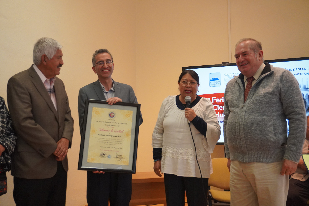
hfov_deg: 51.3
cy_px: 103
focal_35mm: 38
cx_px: 154
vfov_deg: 35.5
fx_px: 322
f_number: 4.5
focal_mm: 25
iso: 2500
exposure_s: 1/160
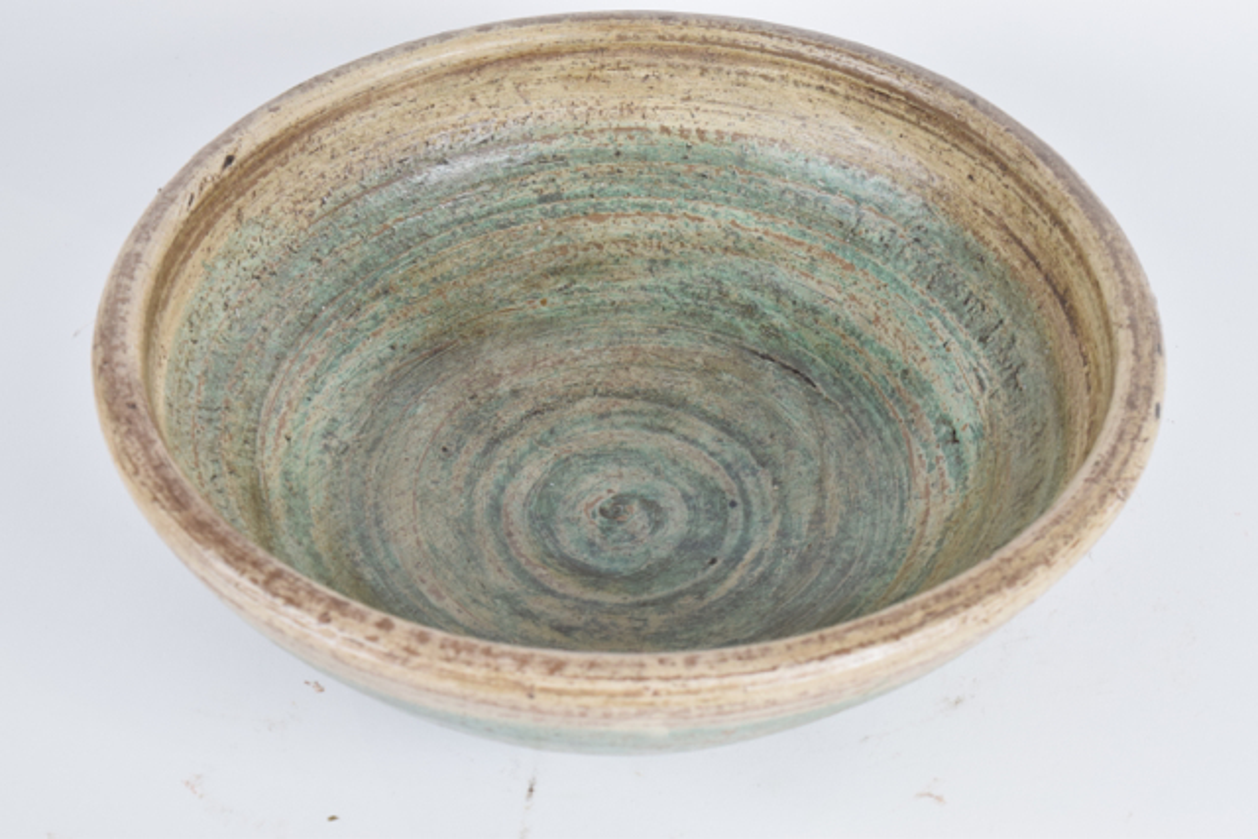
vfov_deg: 16.6
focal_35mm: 82
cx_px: 629
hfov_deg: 24.6
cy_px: 420
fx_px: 2883
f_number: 8
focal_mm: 55
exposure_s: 1/125
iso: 800
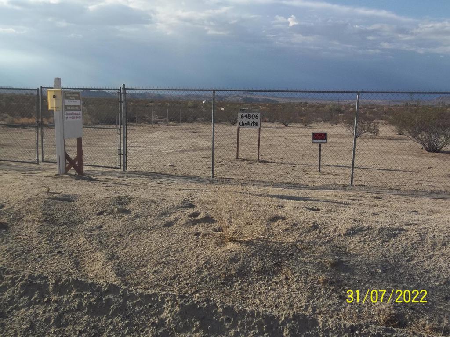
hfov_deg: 50.1
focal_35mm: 37
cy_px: 168
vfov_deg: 38.7
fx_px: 481
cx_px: 225
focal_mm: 6.6
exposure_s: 1/200
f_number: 10.1
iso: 80
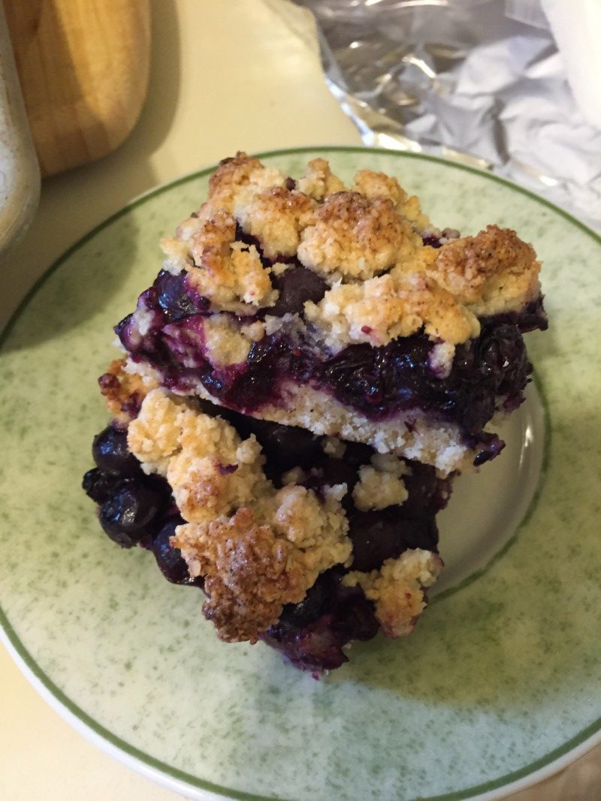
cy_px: 400
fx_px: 671
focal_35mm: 29
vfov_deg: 61.7
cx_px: 300
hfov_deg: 48.2
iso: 250
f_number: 2.2
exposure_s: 1/30
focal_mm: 4.15
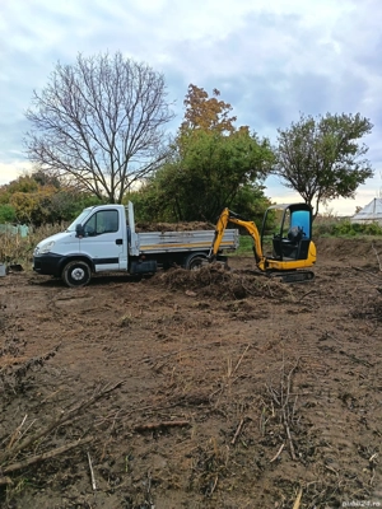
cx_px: 191
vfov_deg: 71.6
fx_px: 353
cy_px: 254
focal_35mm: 24
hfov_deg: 56.8
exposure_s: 1/335
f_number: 1.75
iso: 100
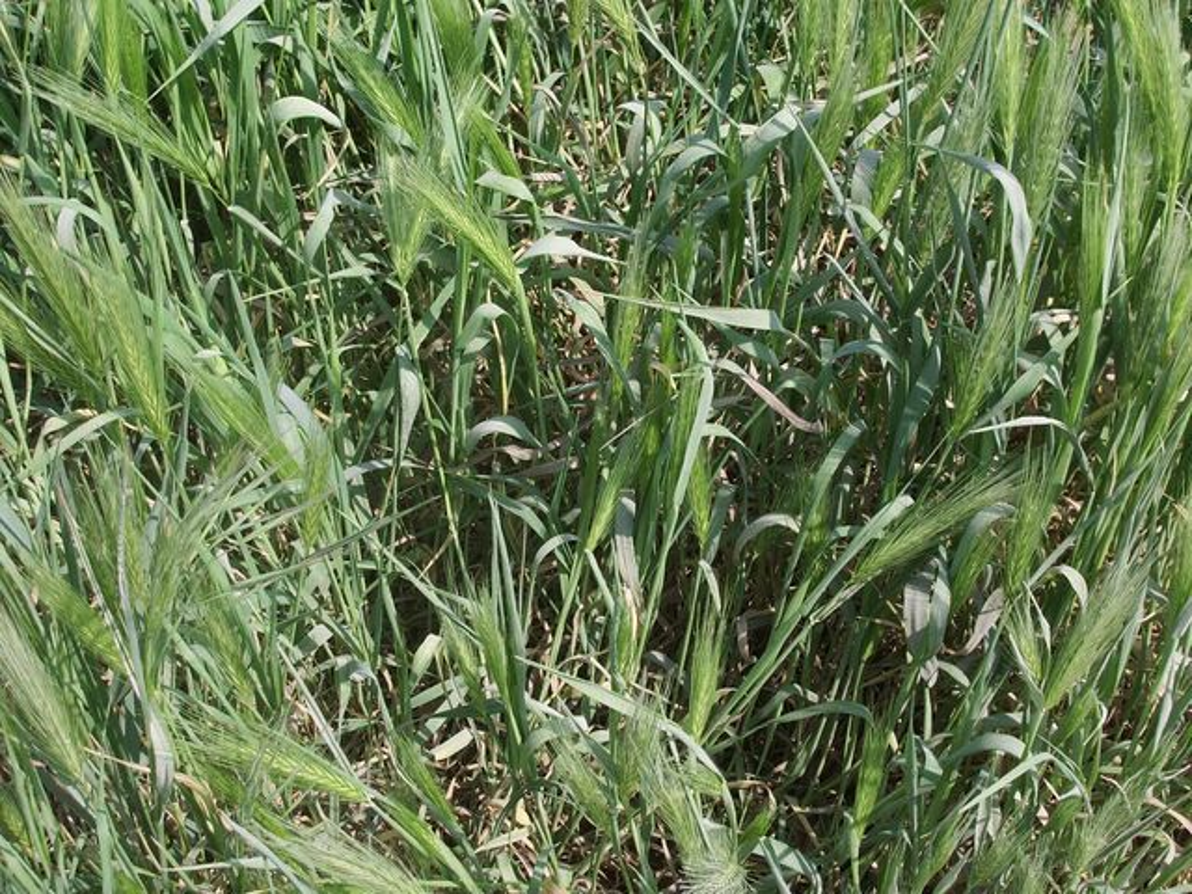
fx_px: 2135
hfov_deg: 31.2
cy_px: 447
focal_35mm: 62
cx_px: 596
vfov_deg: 23.7
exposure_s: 1/200
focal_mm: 10.2
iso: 50
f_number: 5.6
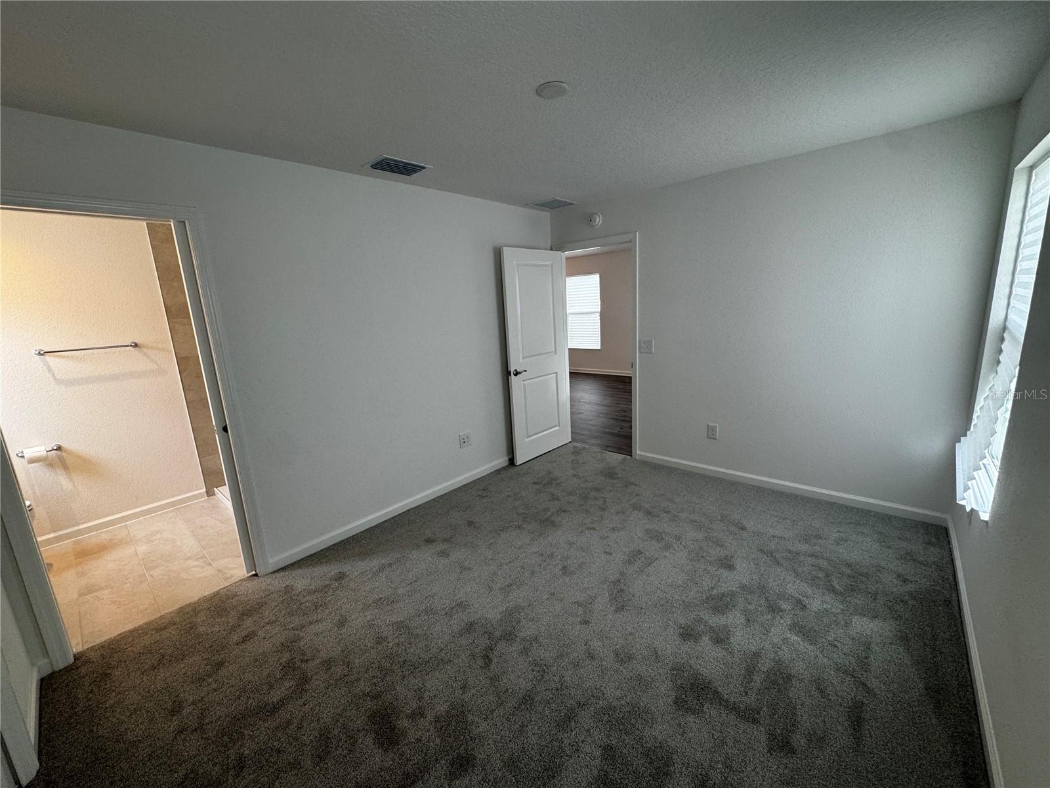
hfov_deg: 102.1
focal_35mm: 14
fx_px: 425
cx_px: 525
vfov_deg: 85.7
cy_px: 394
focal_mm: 2.22
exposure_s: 1/120
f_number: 2.2
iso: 125
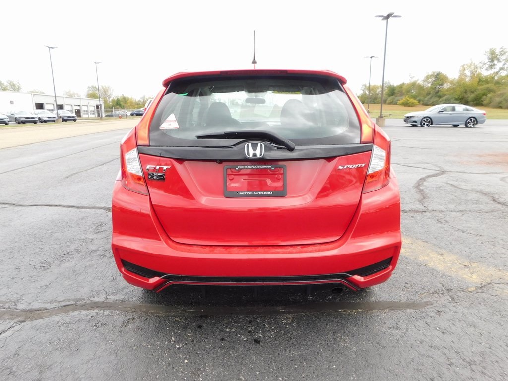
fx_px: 338
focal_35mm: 23
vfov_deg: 58.9
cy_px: 190
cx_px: 254
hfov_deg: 73.9
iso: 125
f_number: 3
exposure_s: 1/320
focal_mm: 4
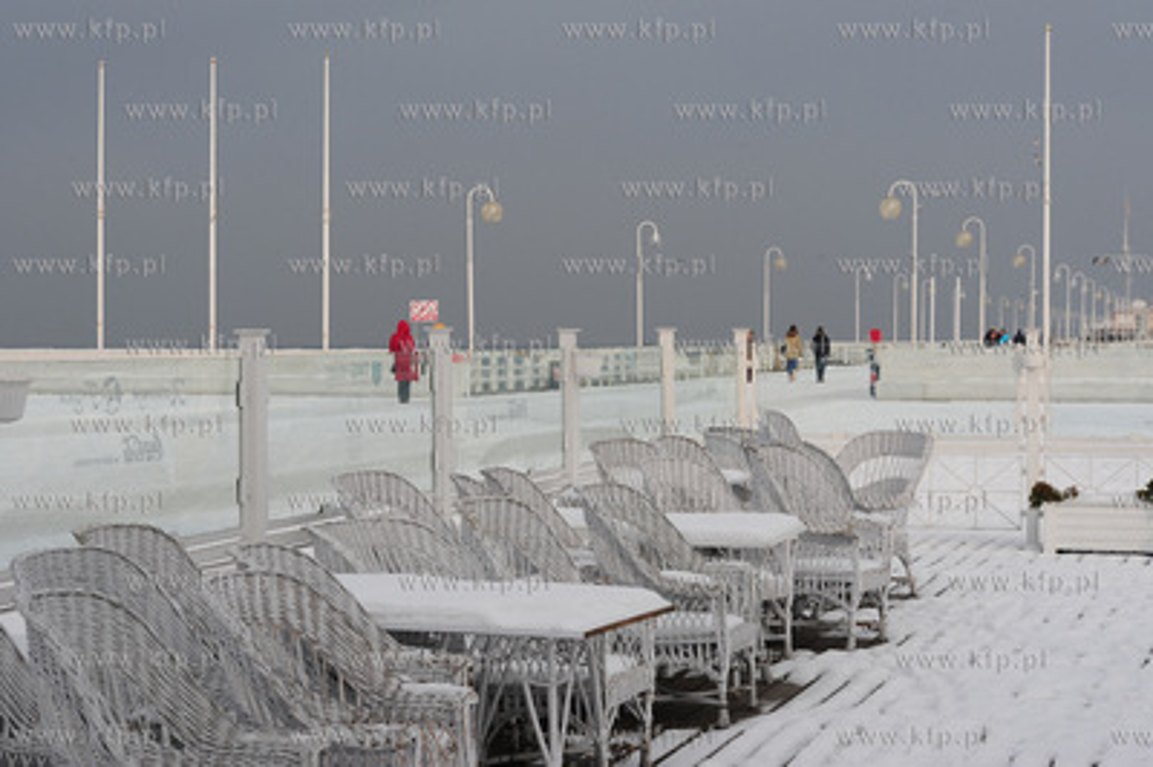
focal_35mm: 70
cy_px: 384
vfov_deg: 19.4
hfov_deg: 28.9
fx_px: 2240
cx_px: 576
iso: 500
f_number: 11
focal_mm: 70
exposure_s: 1/500
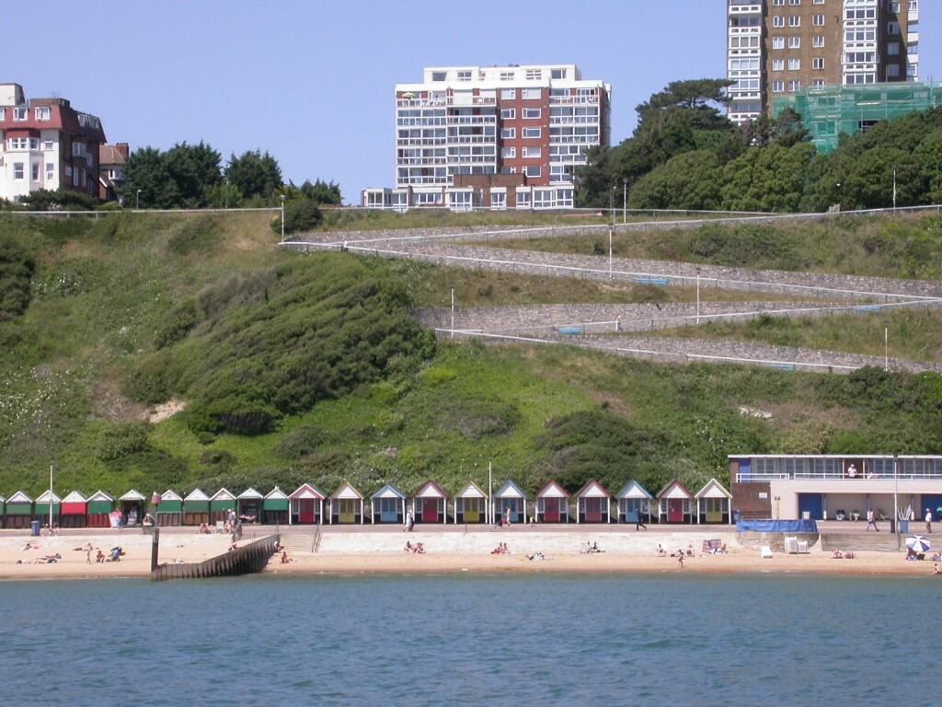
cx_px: 471
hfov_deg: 14.0
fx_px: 3837
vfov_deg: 10.5
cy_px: 354
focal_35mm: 141
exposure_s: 1/374
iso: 100
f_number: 6.9
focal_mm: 29.3
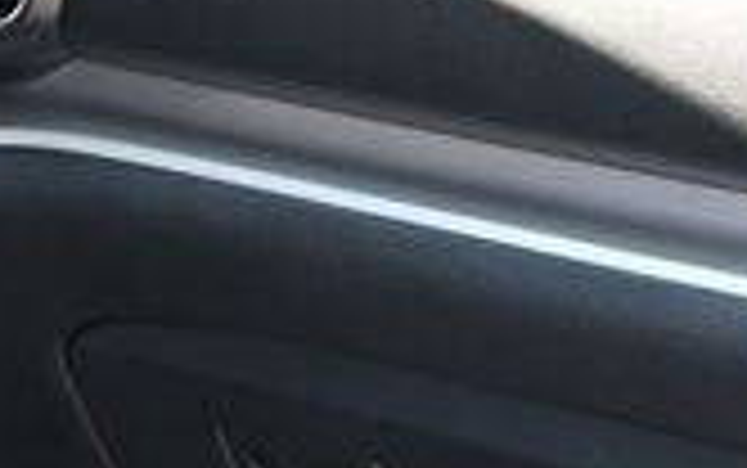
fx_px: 2404
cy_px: 351
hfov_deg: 17.4
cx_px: 90
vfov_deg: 11.1
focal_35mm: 118
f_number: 3.8
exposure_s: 1/125
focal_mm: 20
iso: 560
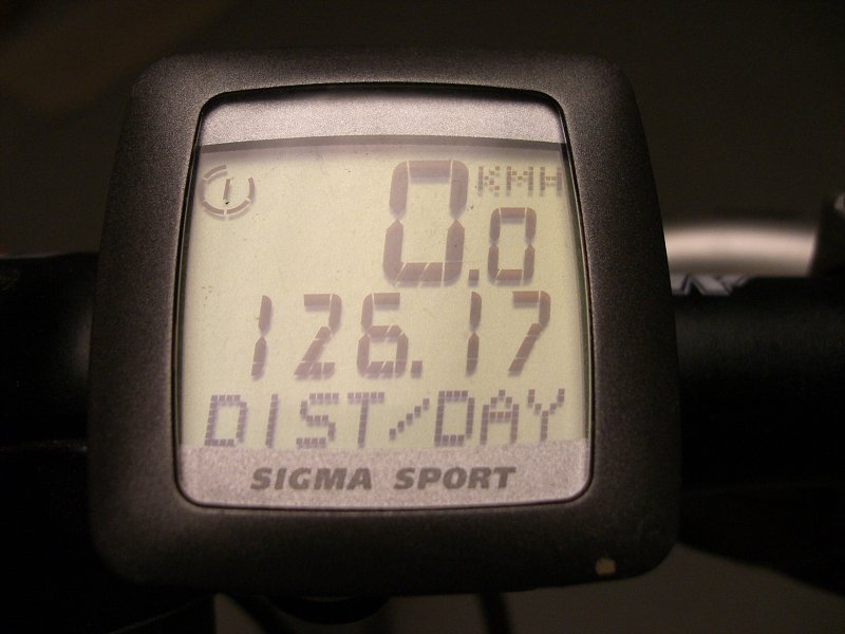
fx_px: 928
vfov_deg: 37.7
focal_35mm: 38
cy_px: 317
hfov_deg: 49.0
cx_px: 422
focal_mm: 6.3
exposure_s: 1/100
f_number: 3.1
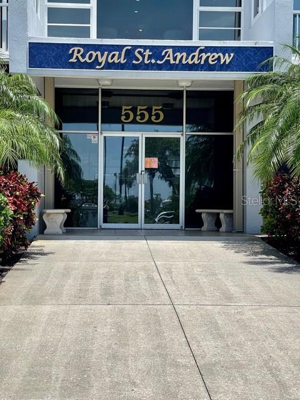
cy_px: 200
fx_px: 740
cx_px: 150
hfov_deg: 22.9
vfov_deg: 30.3
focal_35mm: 64
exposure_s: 1/1248
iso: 20
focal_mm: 7.5
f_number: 2.2
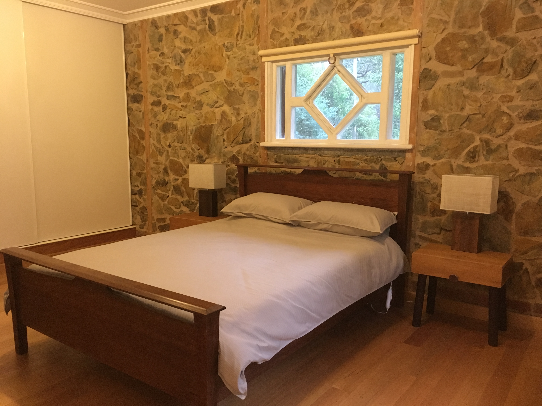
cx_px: 271
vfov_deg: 48.2
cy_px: 203
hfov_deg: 61.7
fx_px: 454
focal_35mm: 29
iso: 200
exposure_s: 1/17
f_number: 2.2
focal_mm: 4.15
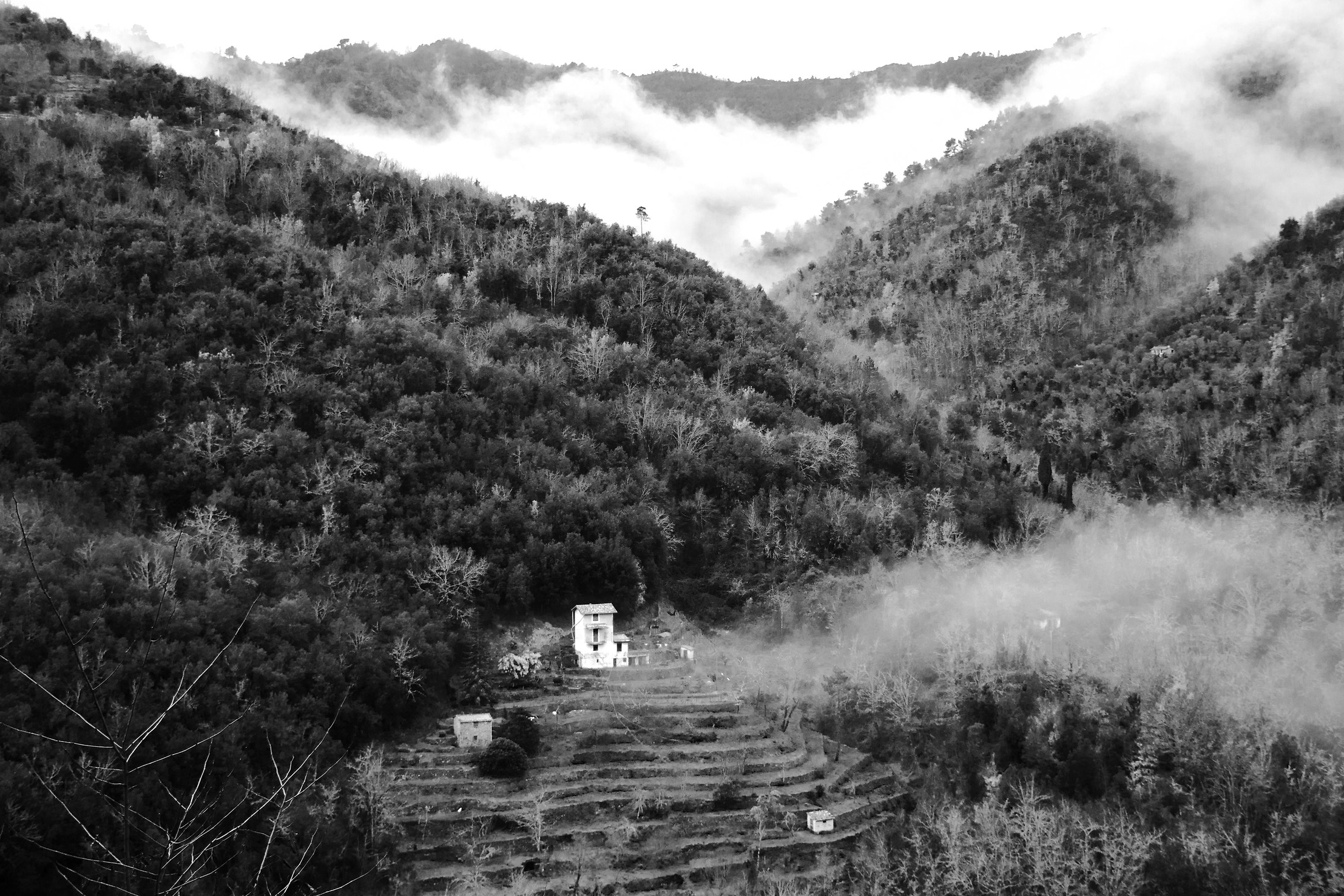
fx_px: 1941
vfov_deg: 26.0
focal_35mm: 52
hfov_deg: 38.2
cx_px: 672
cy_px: 438
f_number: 4.5
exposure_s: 1/250
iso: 200
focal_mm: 32
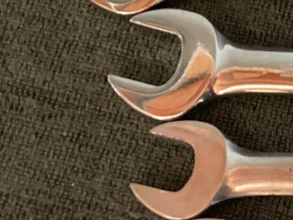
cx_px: 452
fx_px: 982
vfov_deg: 12.8
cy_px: 145
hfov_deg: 15.5
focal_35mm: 116
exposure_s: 1/25
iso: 500
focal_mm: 3.3
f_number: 2.4
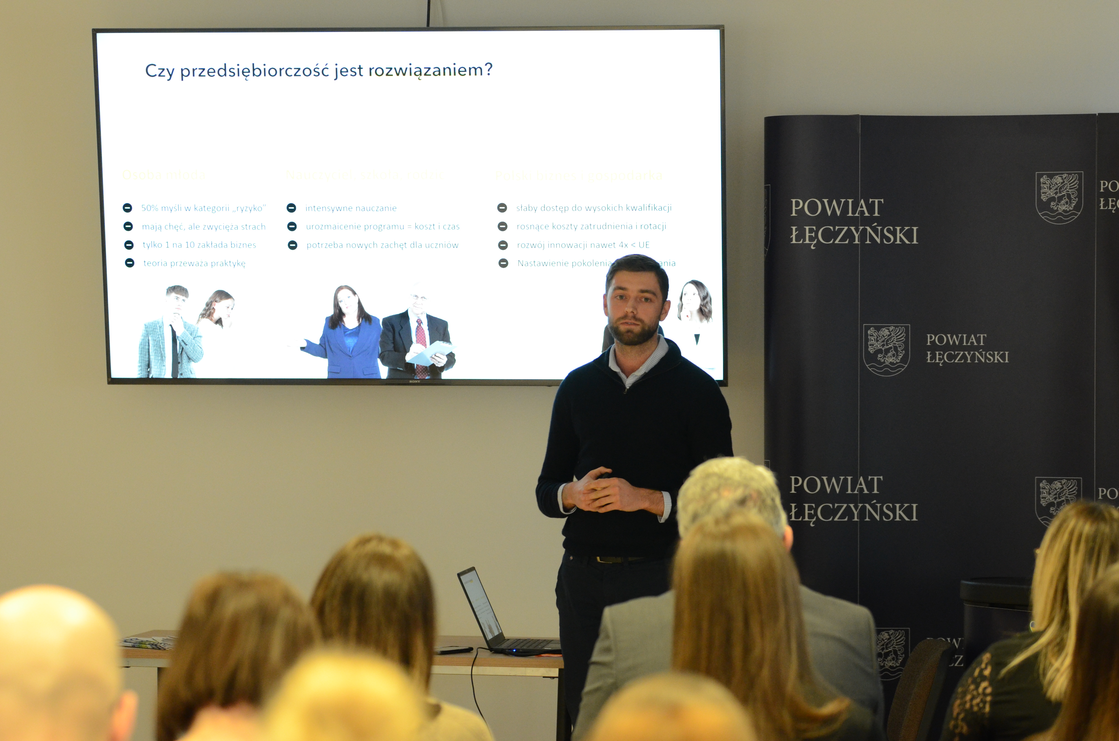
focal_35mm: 120
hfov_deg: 17.1
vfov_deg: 11.4
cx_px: 560
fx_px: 3722
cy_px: 370
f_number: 3.2
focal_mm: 80
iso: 1600
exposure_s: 1/125
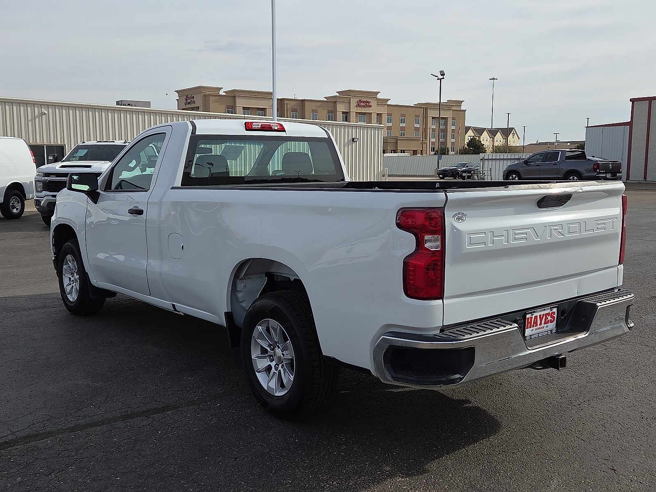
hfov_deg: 52.6
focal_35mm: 35
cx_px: 328
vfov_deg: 40.7
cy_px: 246
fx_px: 663
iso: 77
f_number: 1.8
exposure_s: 1/10000
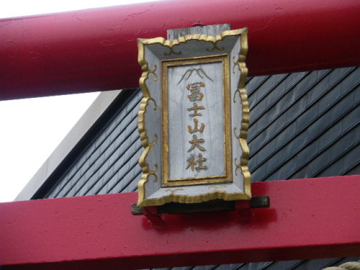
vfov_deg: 12.3
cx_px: 180
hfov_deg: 16.4
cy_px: 135
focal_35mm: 120
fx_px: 1248
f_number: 5.2
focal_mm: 21.3
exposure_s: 1/125
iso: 320
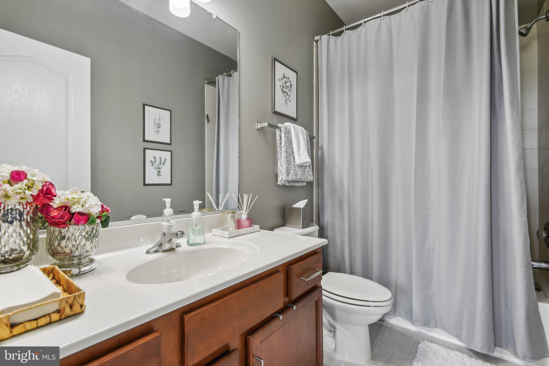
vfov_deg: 73.8
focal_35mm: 16
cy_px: 183
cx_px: 274
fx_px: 244
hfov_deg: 96.7
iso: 400
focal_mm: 16
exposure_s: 1/15
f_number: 8
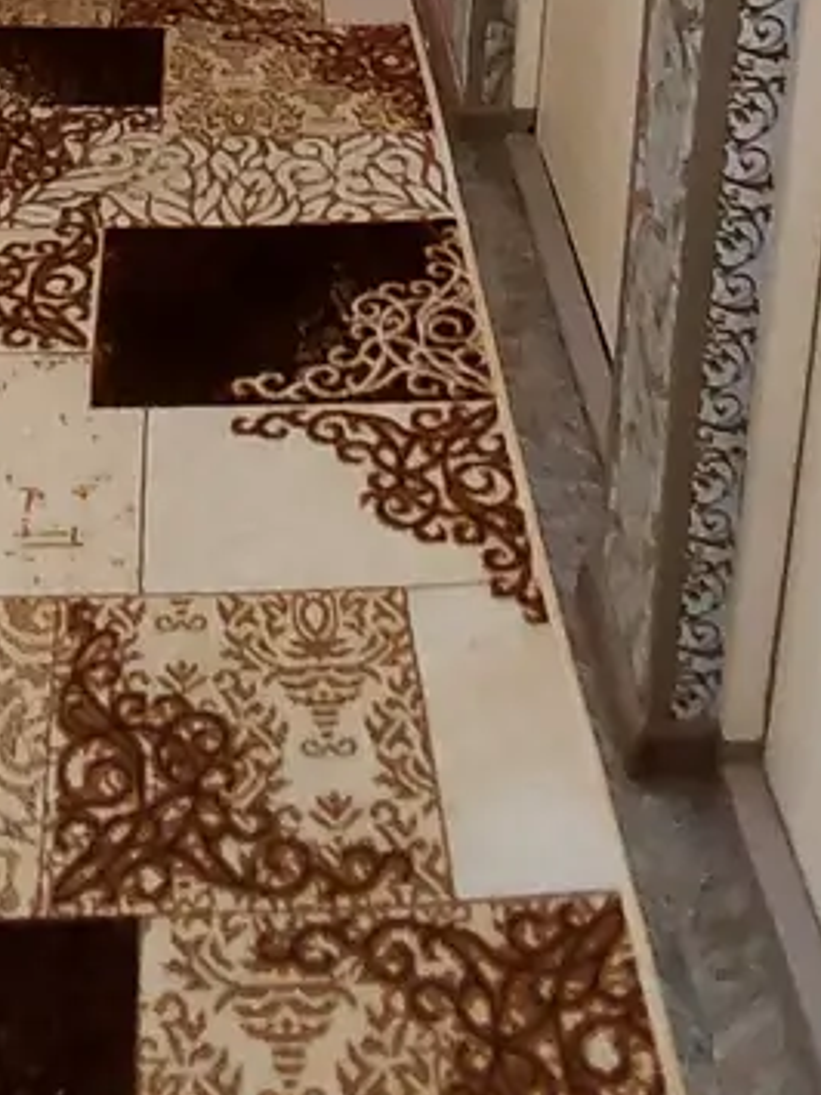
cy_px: -256
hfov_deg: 26.8
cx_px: 250
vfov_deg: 29.8
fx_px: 1709
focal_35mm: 54
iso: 320
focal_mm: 1.65
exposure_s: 1/25
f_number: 2.2
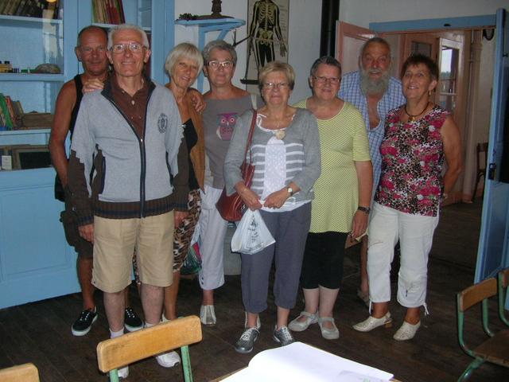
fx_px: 515
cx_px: 254
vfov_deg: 40.7
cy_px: 191
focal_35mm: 35
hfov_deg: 52.6
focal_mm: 5.8
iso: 117
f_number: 2.8
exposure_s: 1/60.1
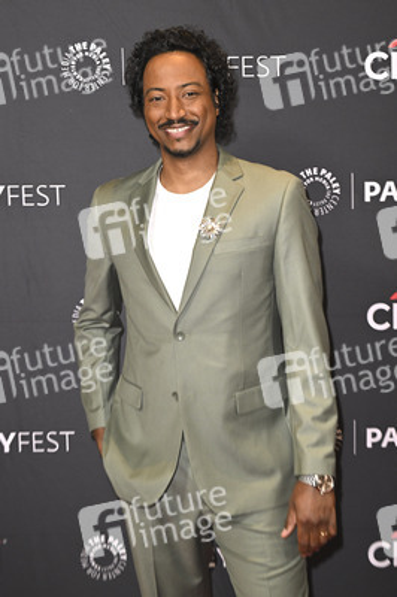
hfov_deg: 26.4
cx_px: 198
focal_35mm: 51
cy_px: 298
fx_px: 845
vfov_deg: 38.9
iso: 2500
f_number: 5
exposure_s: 1/320
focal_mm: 51
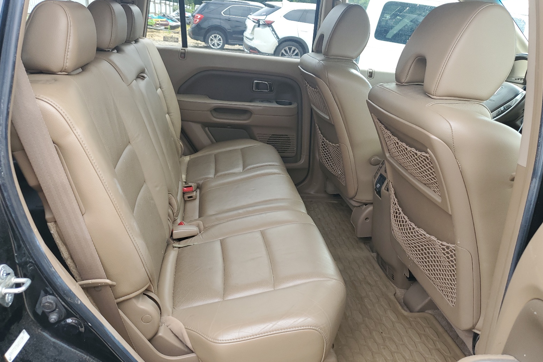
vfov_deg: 46.4
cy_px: 190
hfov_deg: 65.5
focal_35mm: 28
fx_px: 422
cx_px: 268
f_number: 1.5
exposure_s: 1/159
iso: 50
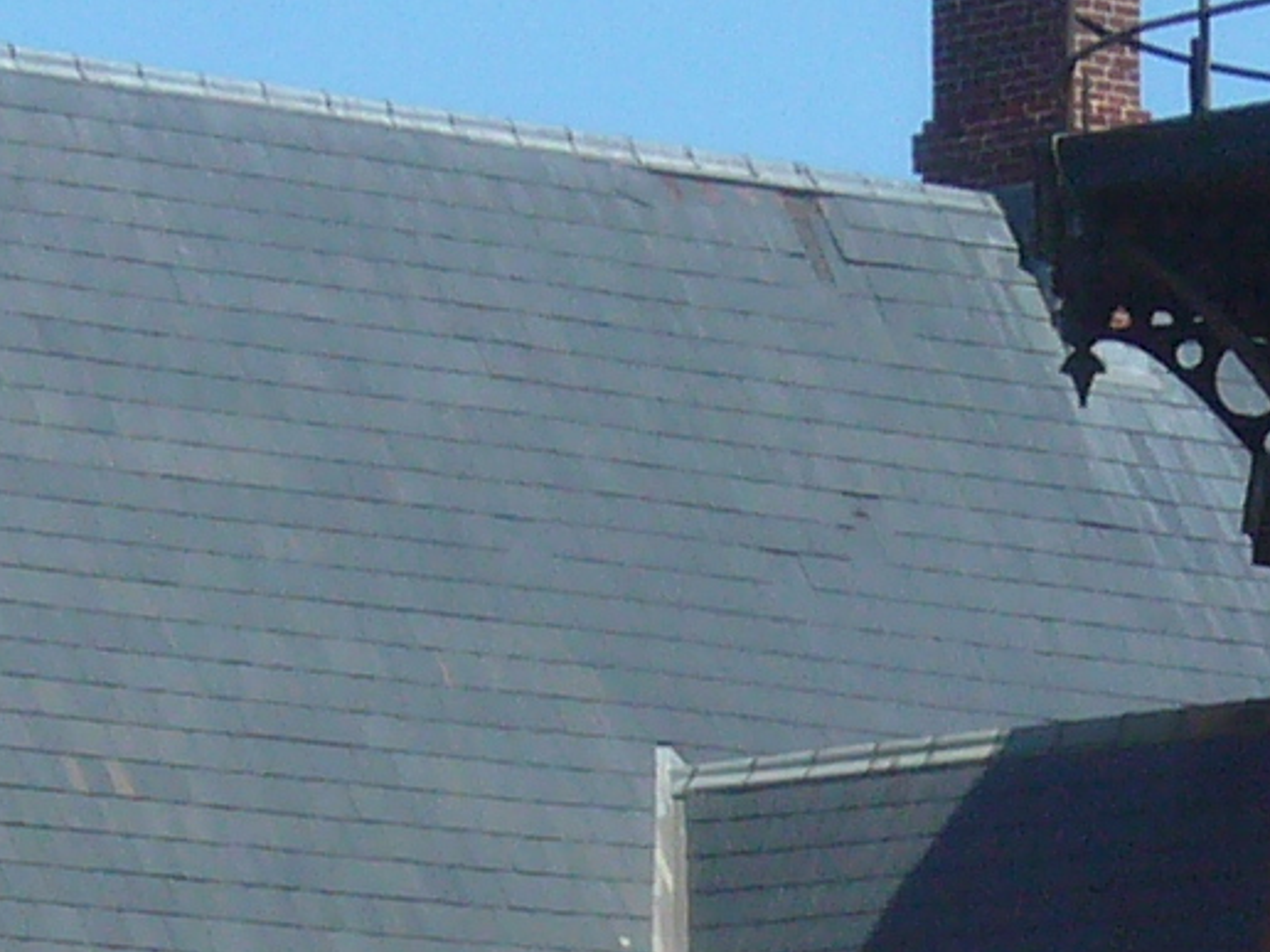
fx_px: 15813
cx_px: 1073
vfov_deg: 3.4
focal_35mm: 431
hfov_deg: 4.6
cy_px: 844
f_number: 8.5
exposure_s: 1/320
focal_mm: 13
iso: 100
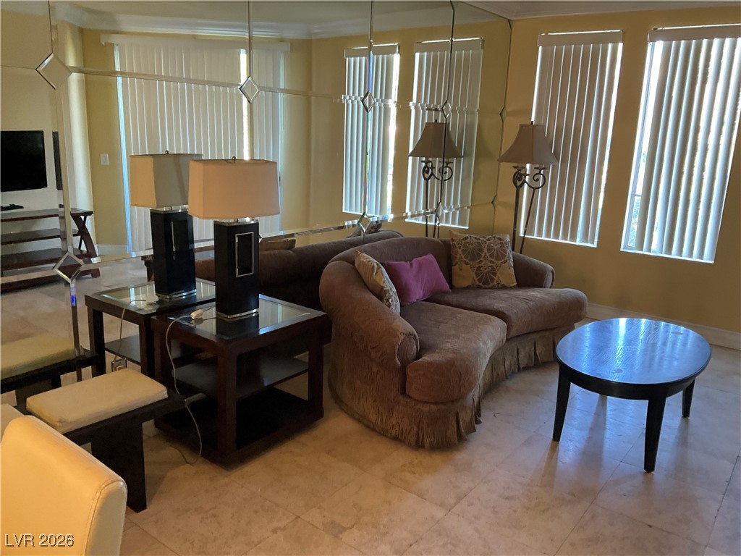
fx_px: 621
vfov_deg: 48.2
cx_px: 370
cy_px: 278
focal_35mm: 29
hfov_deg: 61.7
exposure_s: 1/60
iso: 200
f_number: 1.8
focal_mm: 3
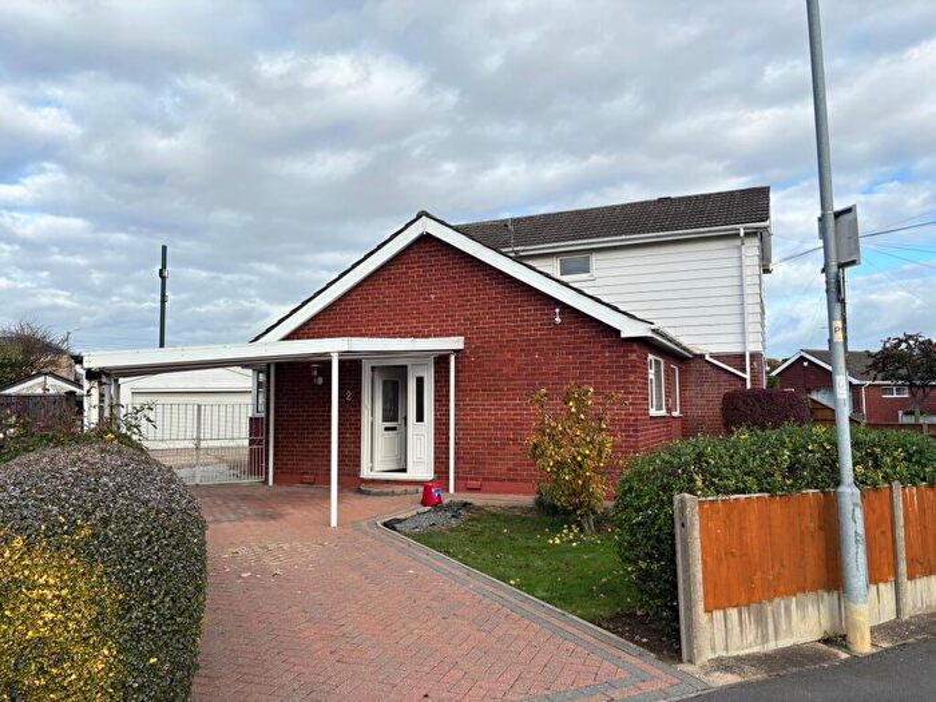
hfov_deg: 67.3
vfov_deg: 53.1
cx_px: 468
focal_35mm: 26
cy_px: 351
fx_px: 703
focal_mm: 5.96
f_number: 1.6
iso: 50
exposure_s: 1/1912
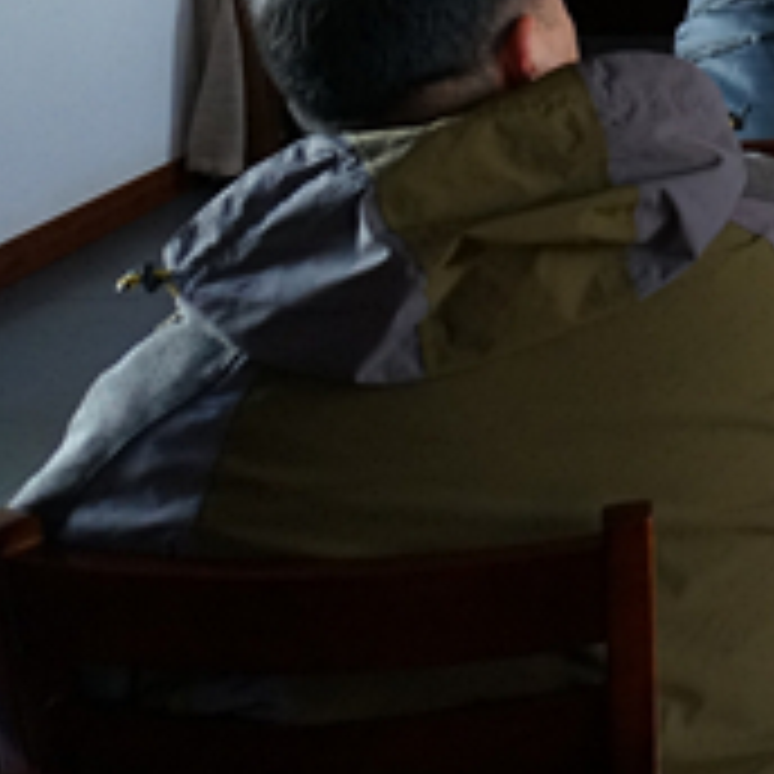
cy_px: -385
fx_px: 2403
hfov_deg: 14.5
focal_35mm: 95
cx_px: 1642
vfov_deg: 16.6
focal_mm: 16
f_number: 4
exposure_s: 1/60
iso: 800
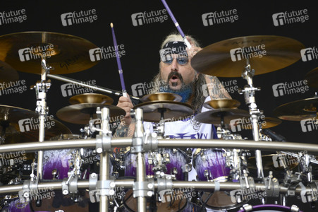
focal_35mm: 200
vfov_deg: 6.9
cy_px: 106
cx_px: 159
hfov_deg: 10.3
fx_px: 1765
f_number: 4.5
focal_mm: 200
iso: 1000
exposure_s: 1/640
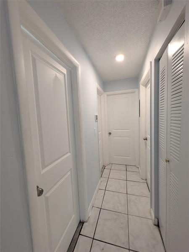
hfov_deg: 89.9
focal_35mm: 13
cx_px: 94
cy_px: 126
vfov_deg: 106.2
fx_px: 95
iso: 232
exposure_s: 1/70.6
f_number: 2.2
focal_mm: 1.54
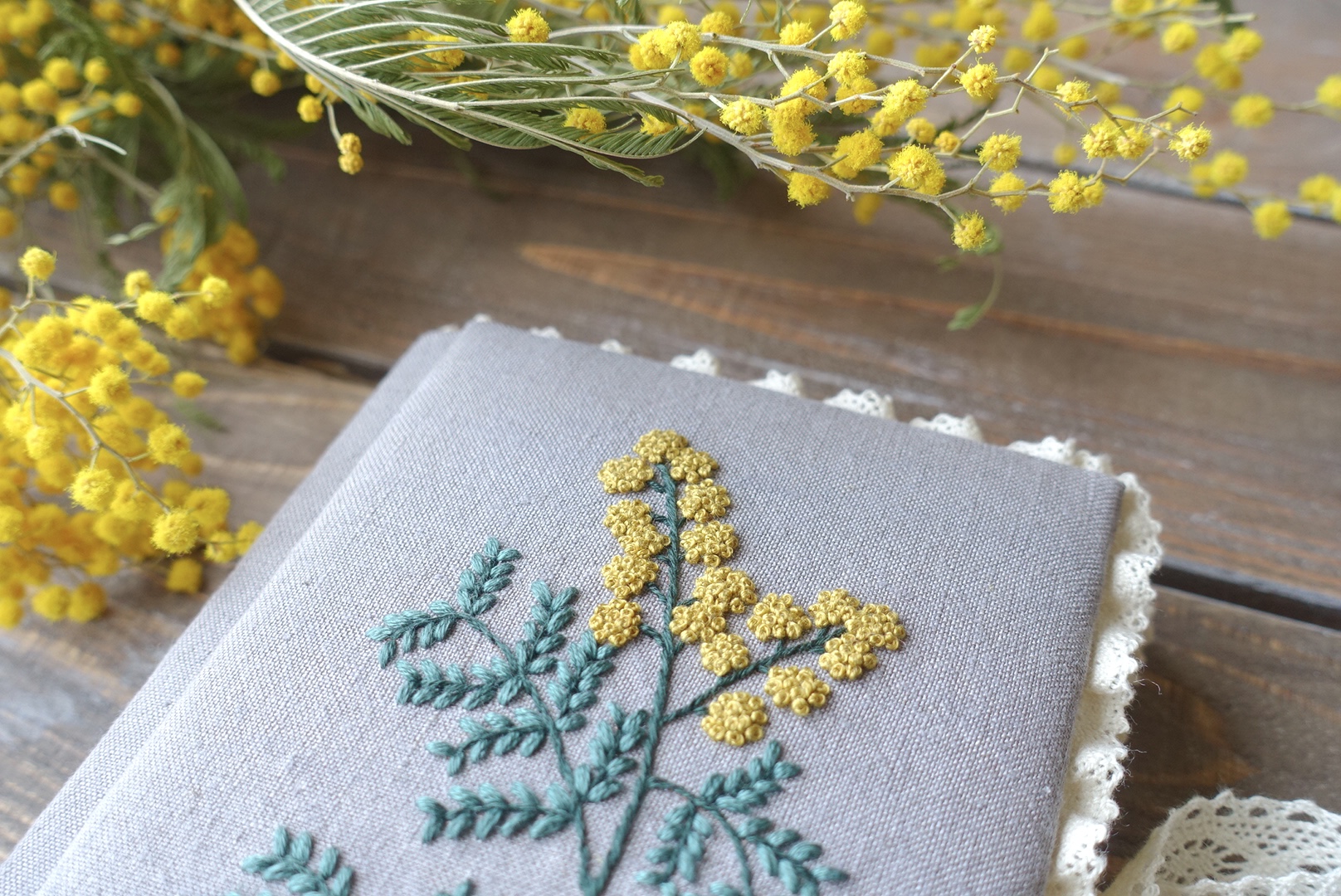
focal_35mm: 35
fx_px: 1305
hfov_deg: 54.4
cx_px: 670
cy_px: 448
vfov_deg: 37.9
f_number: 3.5
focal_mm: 12.81
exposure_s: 1/100
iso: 250
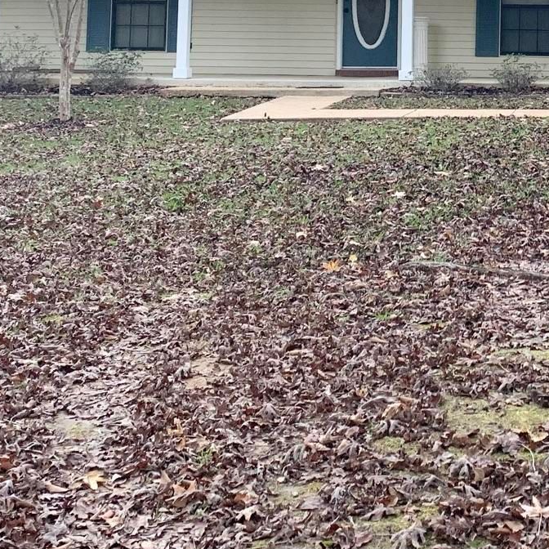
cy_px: -29
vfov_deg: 23.4
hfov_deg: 23.7
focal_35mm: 70
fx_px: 1256
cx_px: 529
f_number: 1.8
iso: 80
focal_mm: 4.25
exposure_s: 1/121
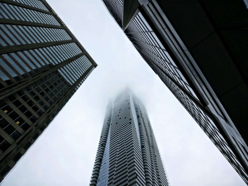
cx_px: 124
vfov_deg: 49.7
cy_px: 93
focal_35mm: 28
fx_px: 201
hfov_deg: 63.4
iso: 100
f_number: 2
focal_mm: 4.26
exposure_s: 1/1286
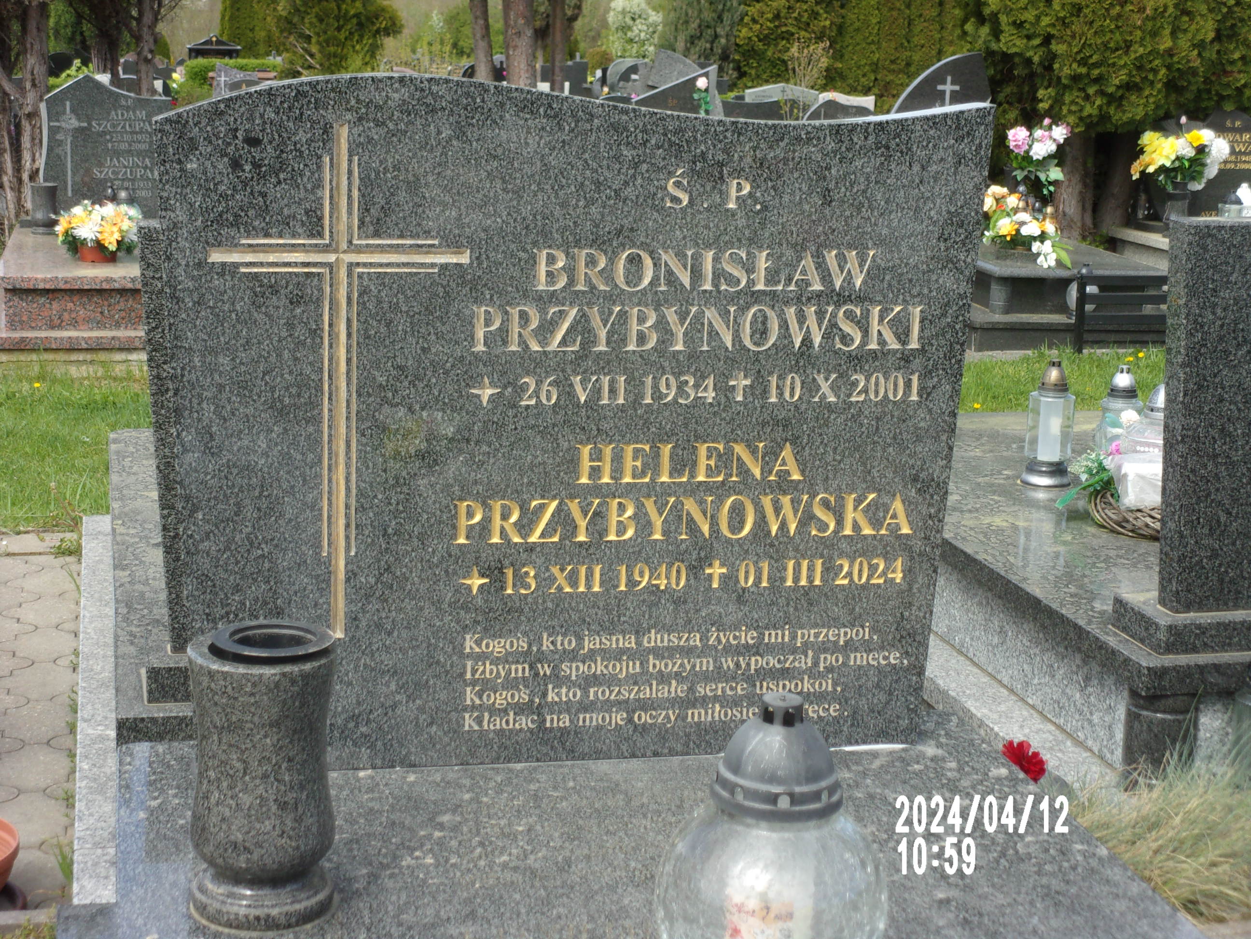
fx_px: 2313
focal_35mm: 64
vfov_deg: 22.9
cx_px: 626
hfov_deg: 30.3
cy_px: 470
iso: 80
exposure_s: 1/200
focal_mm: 11.5
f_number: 5.2
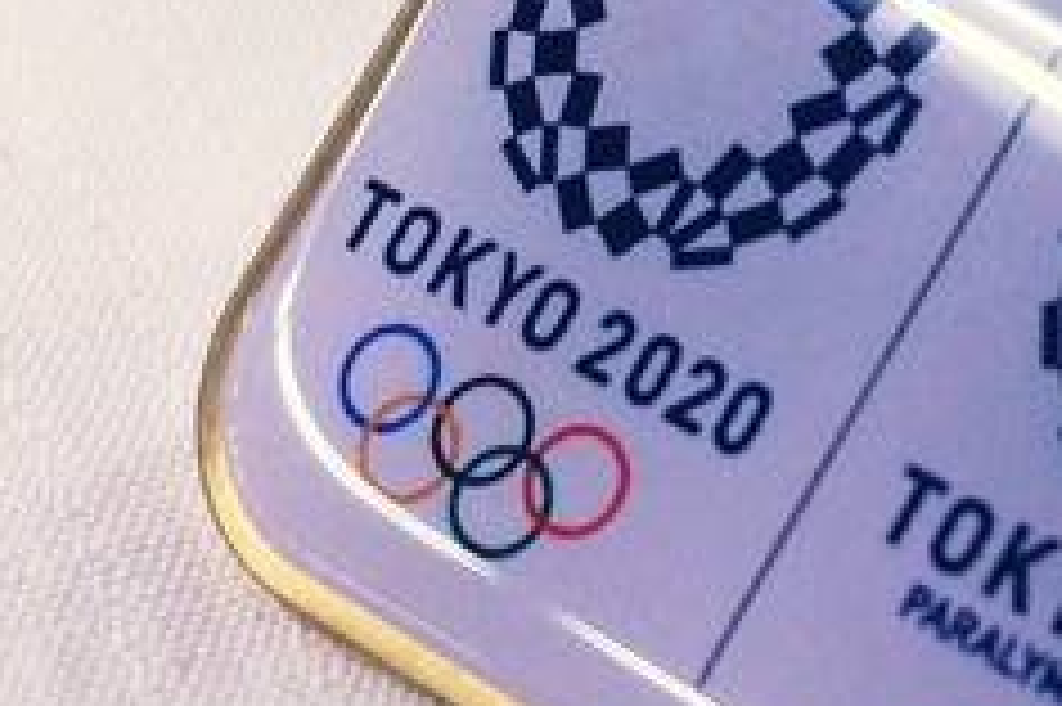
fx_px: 3390
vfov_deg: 11.9
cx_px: 896
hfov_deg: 17.6
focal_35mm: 115
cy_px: 196
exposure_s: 1/100
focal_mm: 4.15
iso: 64
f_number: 2.2
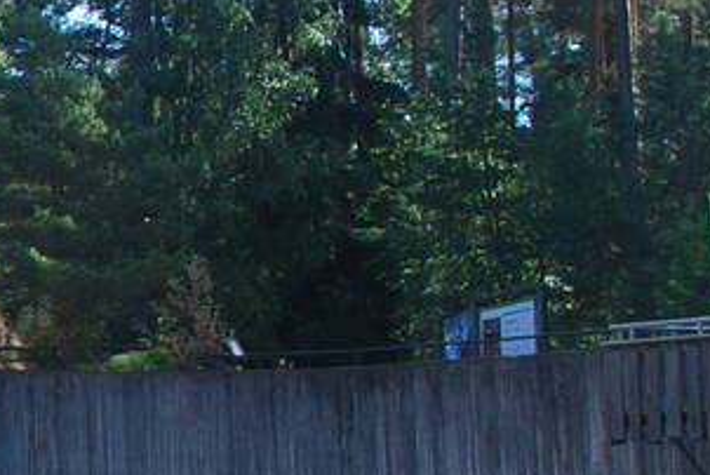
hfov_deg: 12.8
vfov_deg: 9.6
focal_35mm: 143
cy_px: 316
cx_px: -630
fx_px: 2823
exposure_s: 1/160
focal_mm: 18
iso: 100
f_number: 6.3
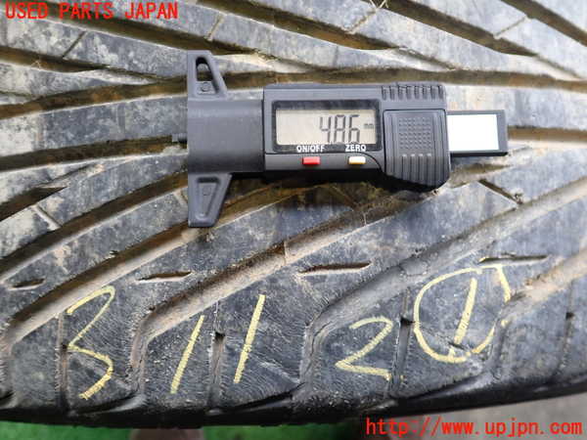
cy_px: 220
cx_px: 294
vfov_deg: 46.8
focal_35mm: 30
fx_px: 509
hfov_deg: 60.0
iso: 200
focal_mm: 5.4
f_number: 2.3
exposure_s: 1/50
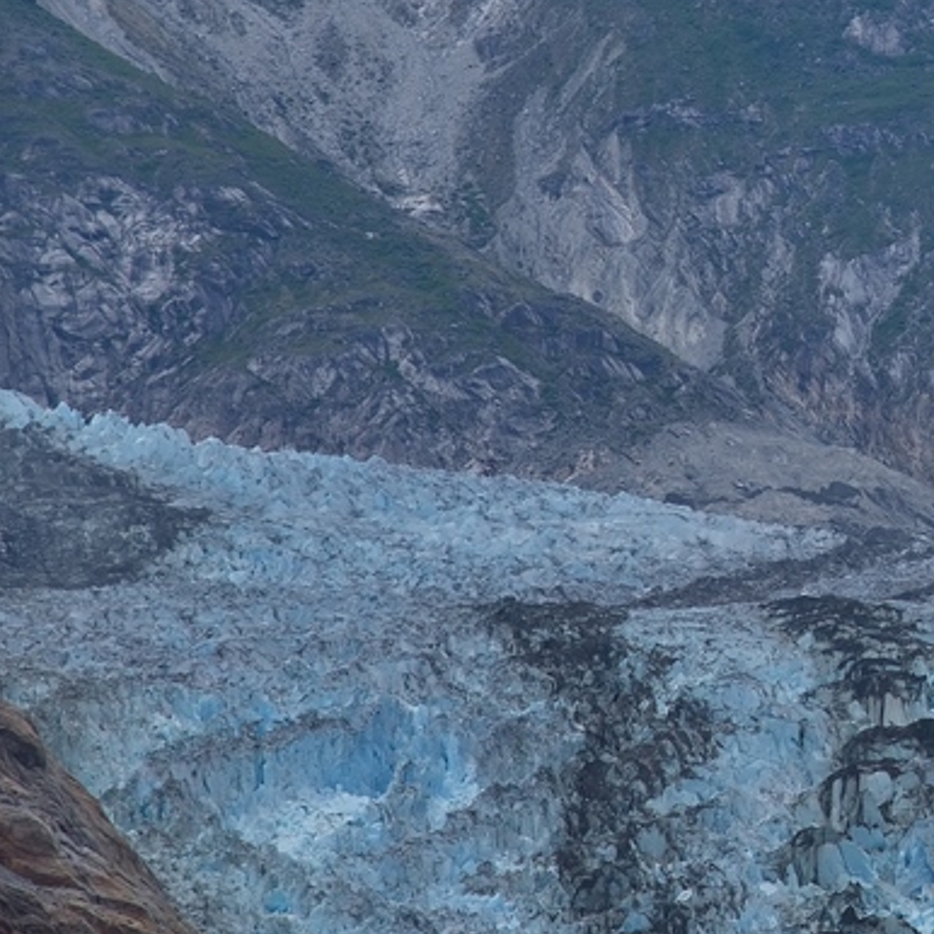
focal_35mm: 338
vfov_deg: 5.2
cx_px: 1115
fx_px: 10318
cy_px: 300
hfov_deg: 5.2
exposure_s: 1/250
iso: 100
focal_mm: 120
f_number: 5.6
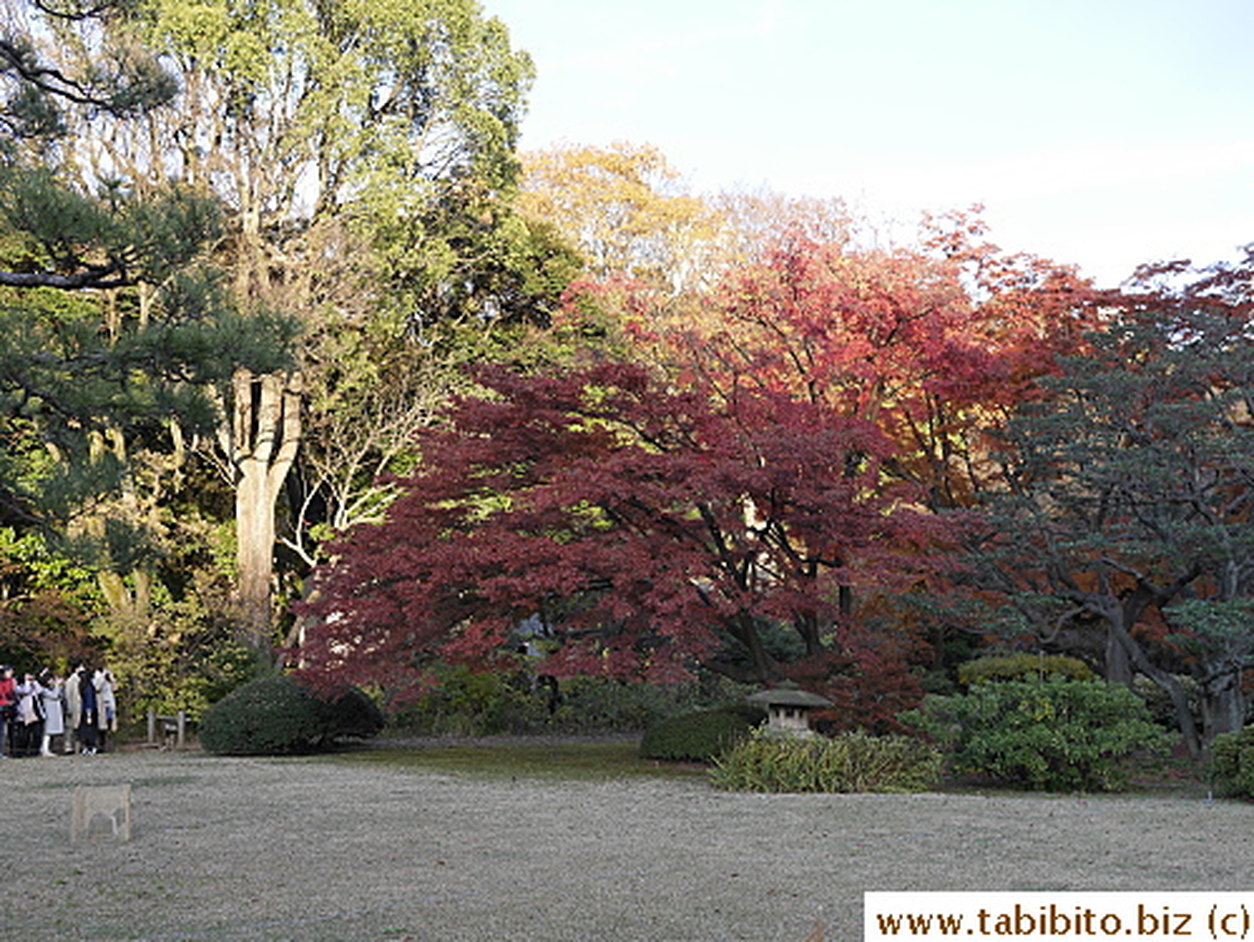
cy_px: 471
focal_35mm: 40
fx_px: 1450
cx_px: 627
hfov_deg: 46.8
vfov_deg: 36.0
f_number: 3.2
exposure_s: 1/250
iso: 200
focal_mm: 20
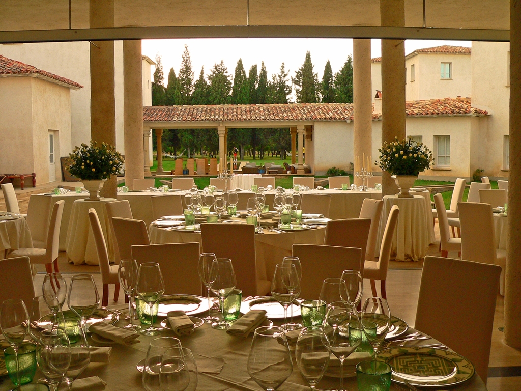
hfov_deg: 51.4
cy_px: 196
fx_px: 542
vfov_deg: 39.7
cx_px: 260
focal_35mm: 36
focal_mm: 6
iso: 100
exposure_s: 1/125
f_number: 3.3
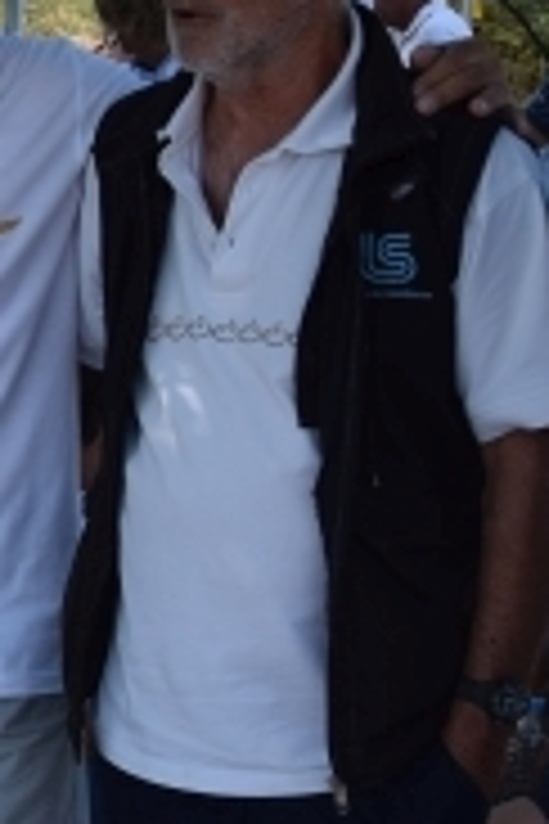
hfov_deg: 2.0
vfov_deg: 3.0
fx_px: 15787
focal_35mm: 690
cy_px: 453
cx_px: -382
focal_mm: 105
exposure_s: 1/400
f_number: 5.6
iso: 100
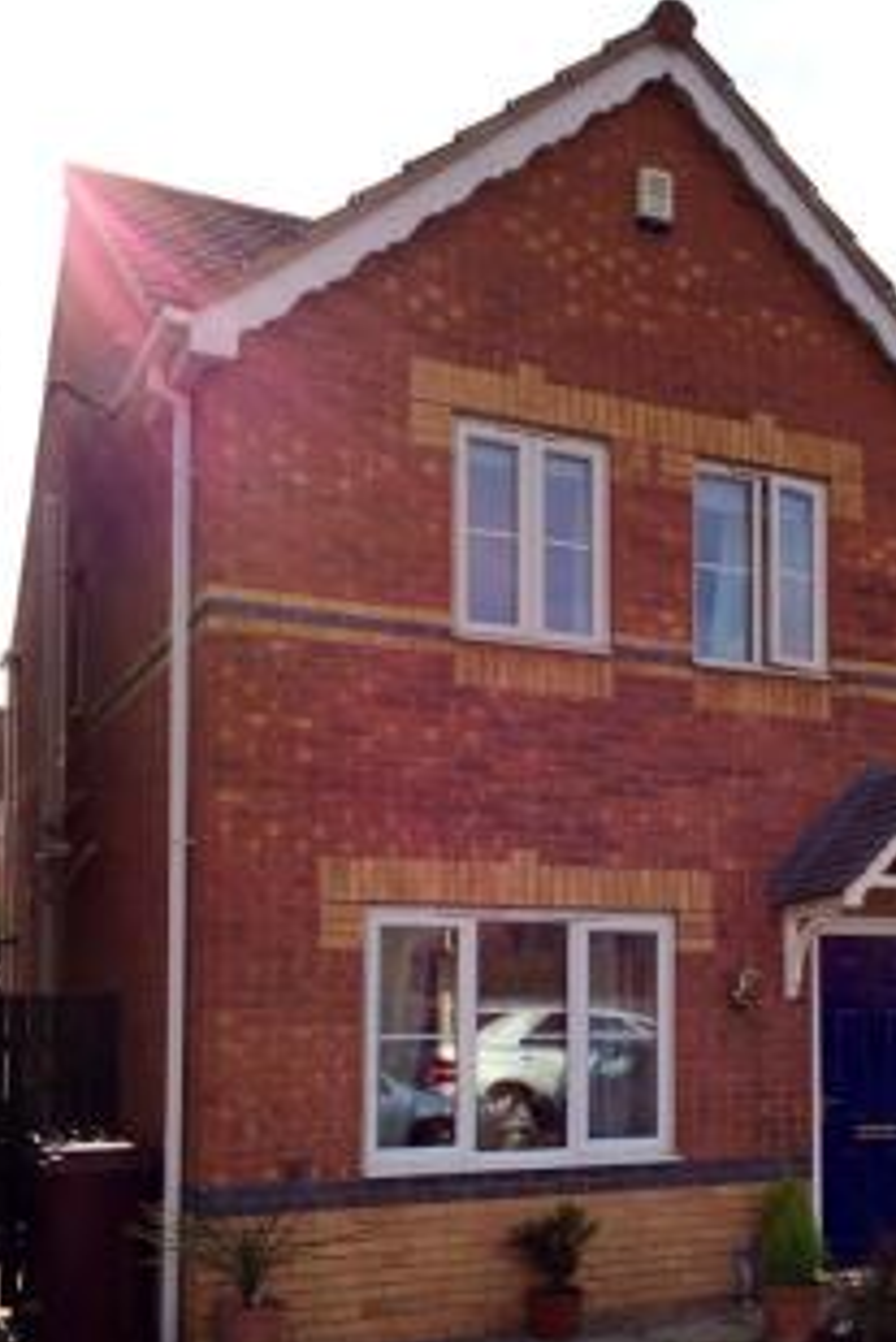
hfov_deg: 30.0
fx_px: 1641
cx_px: 675
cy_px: 916
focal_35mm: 44
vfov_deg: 43.7
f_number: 2.2
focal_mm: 4.12
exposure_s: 1/1953
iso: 32
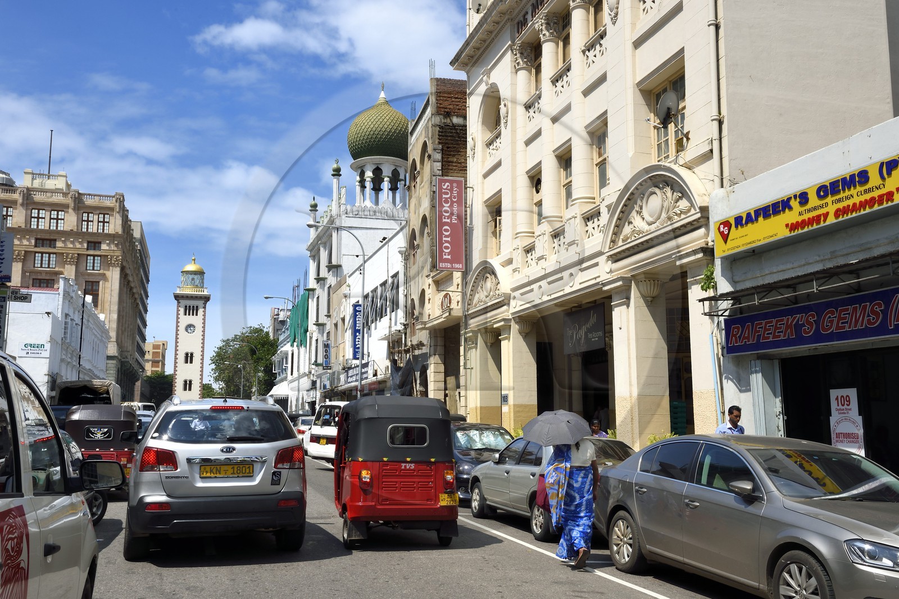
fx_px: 799
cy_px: 300
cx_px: 450
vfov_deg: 41.1
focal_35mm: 32
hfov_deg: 58.7
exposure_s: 1/250
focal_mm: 32
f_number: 16
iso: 200
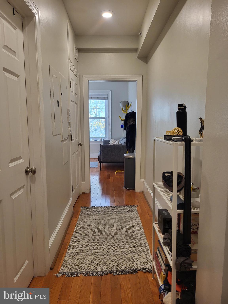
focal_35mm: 26
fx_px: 228
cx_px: 114
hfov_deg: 53.1
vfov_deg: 67.3
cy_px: 152
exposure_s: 1/120
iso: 200
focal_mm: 5.4
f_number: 1.8
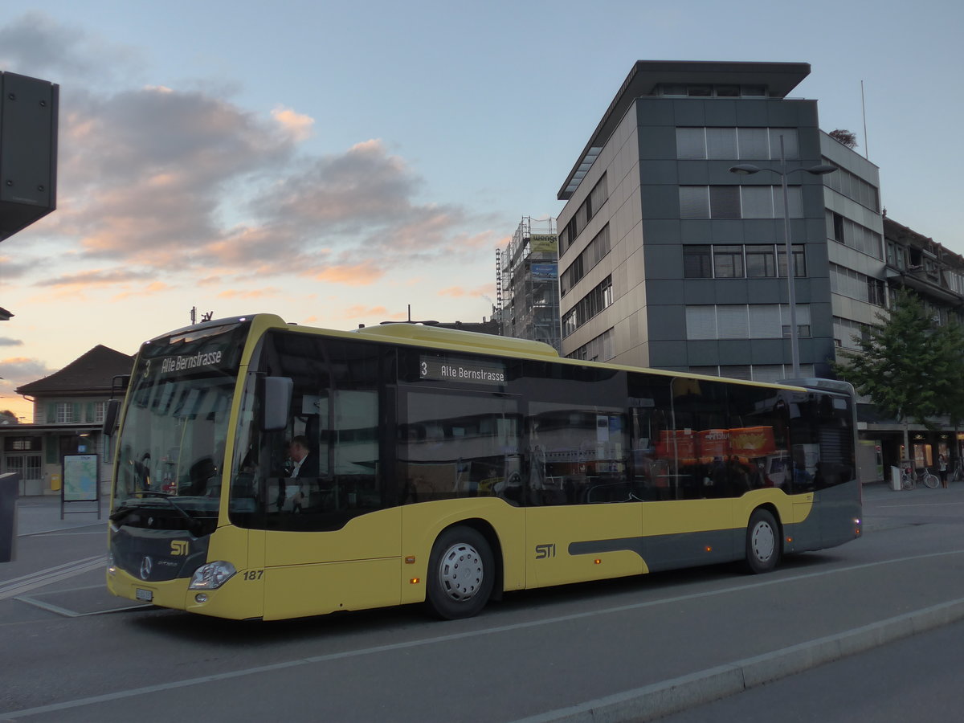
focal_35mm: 34
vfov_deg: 41.8
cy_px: 362
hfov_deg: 54.0
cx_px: 482
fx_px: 947
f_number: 2.3
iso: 160
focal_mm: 7
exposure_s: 1/320
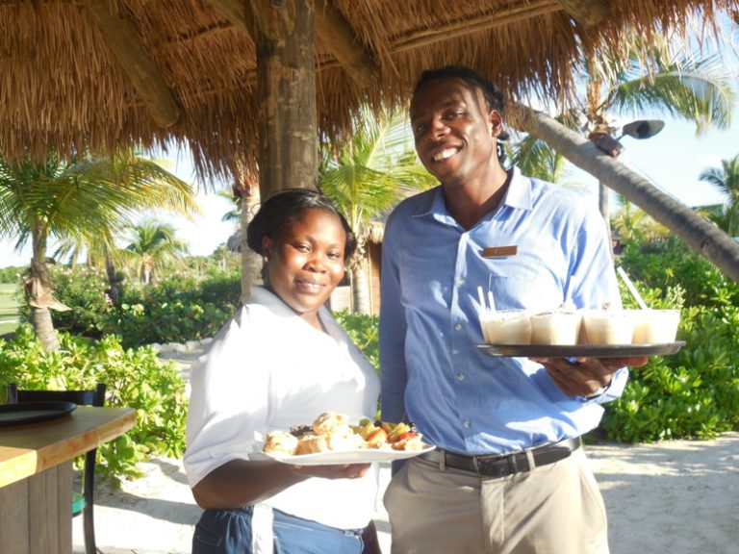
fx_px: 982
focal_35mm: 46
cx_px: 370
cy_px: 277
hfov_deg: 41.2
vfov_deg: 31.5
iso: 125
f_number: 3.8
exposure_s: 1/320
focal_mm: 8.2
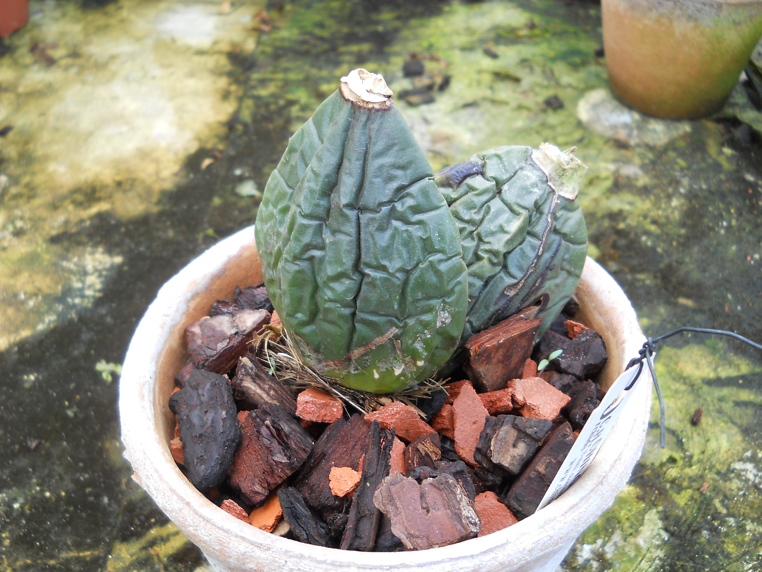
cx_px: 381
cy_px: 286
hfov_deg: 45.8
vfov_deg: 35.1
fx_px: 903
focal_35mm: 41
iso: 125
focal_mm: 6.72
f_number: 3.1
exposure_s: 1/30
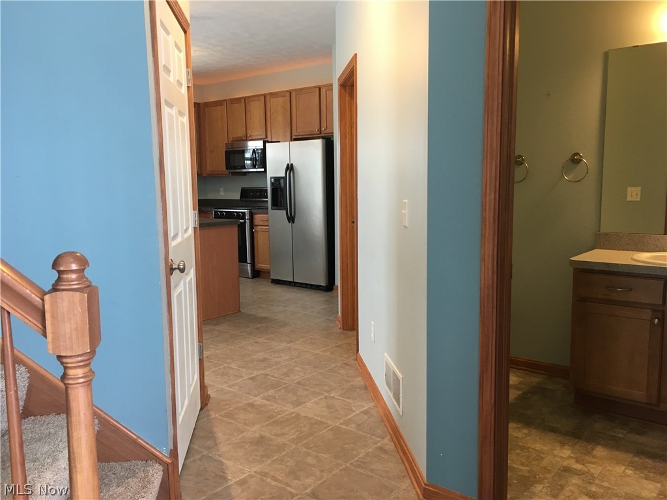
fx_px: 559
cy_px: 250
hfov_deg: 61.7
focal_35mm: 29
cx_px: 334
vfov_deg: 48.2
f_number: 2.2
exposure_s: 1/30
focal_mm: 4.15
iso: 80
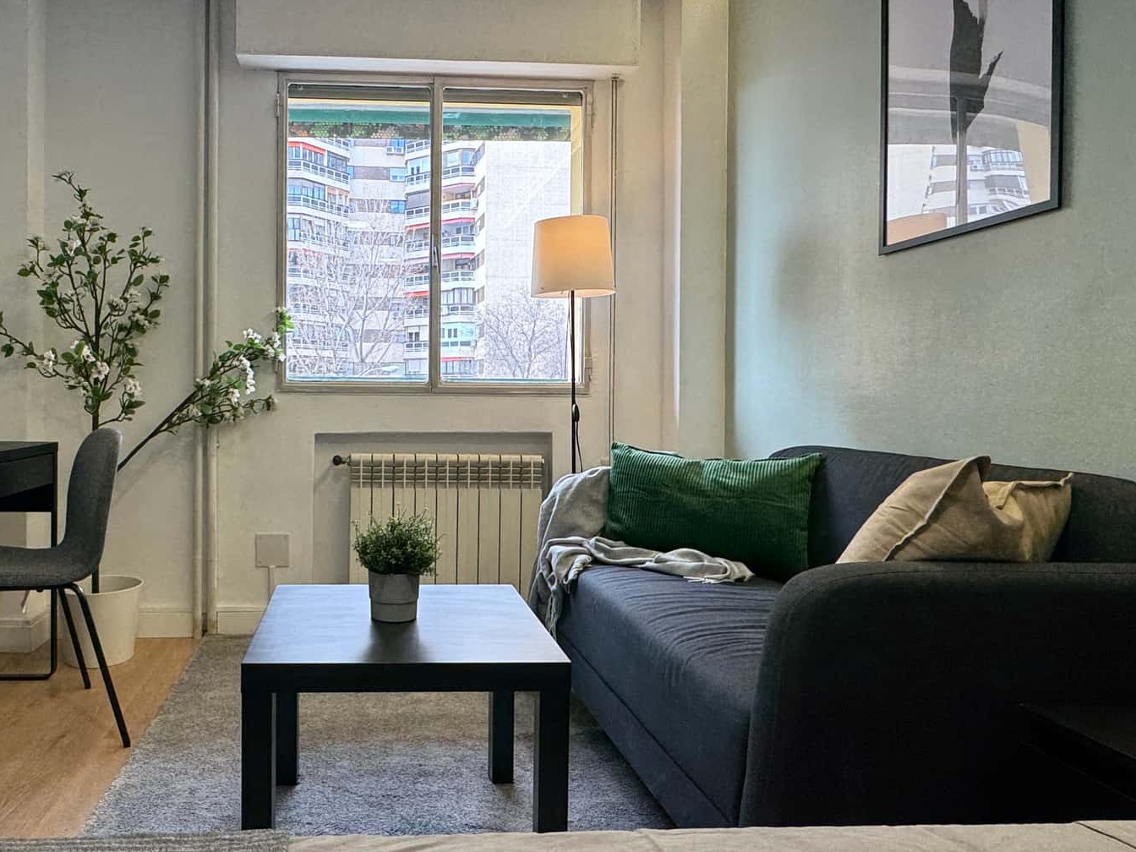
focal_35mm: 25
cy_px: 406
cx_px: 396
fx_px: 820
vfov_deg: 54.9
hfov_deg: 67.8
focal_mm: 2.22
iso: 64
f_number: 2.2
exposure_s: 1/100
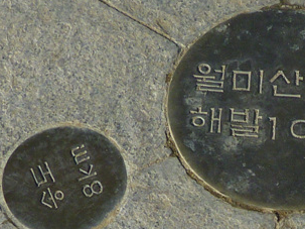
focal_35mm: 127
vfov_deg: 11.5
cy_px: 261
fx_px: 1119
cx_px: 270
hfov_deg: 15.4
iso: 80
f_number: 4
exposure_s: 1/800
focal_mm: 4.9
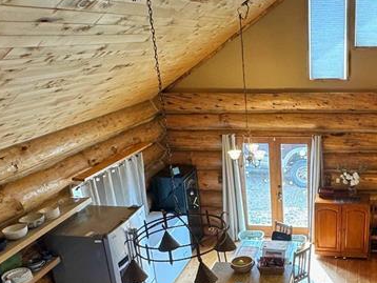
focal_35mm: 40
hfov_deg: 44.8
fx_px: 436
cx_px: 293
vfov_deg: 35.6
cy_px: 194
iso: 250
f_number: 2.2
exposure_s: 1/120
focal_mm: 2.22
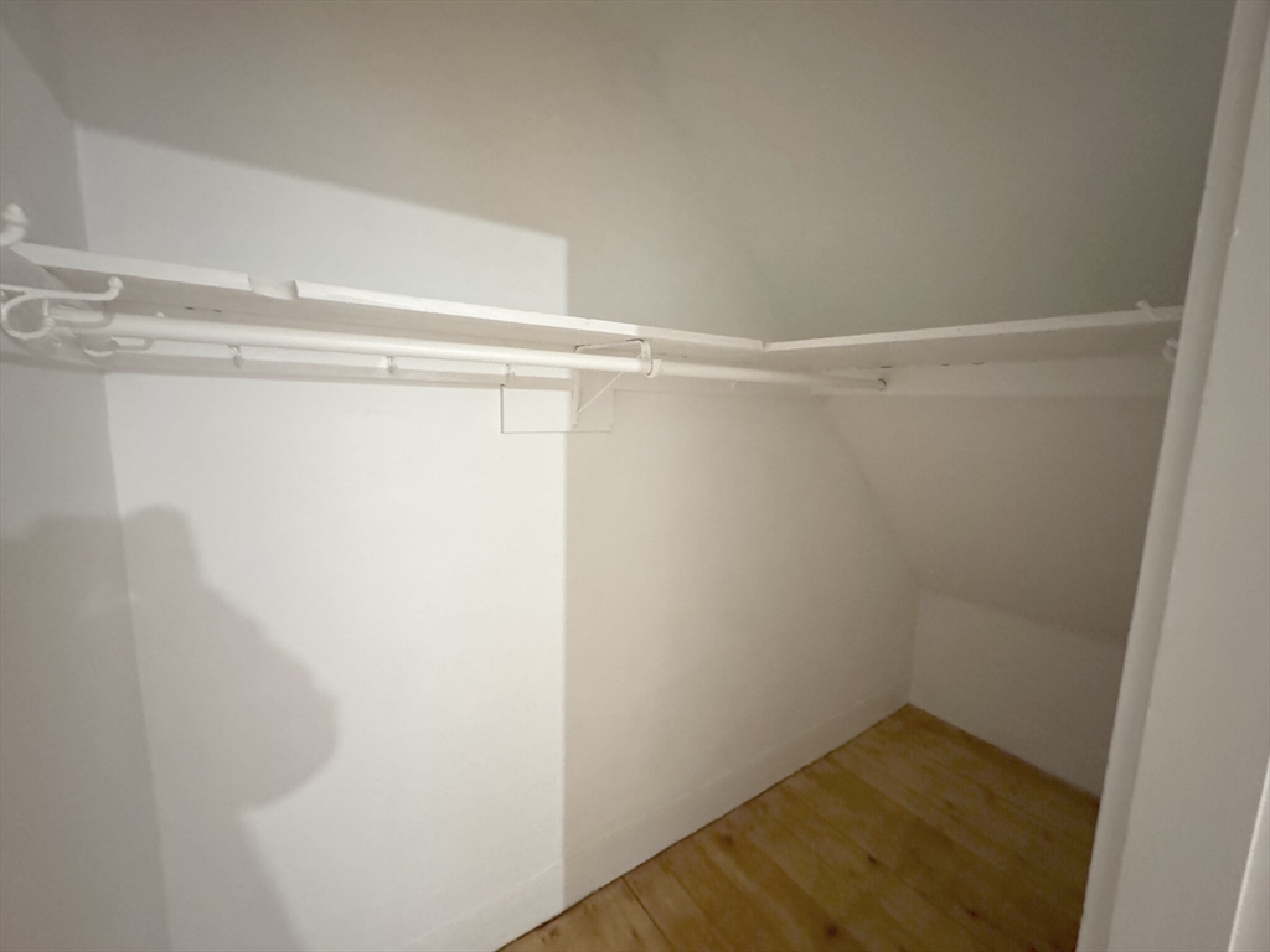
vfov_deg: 85.7
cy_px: 476
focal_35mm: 14
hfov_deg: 102.1
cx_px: 635
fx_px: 514
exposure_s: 1/43
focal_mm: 2.22
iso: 1250
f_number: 2.2
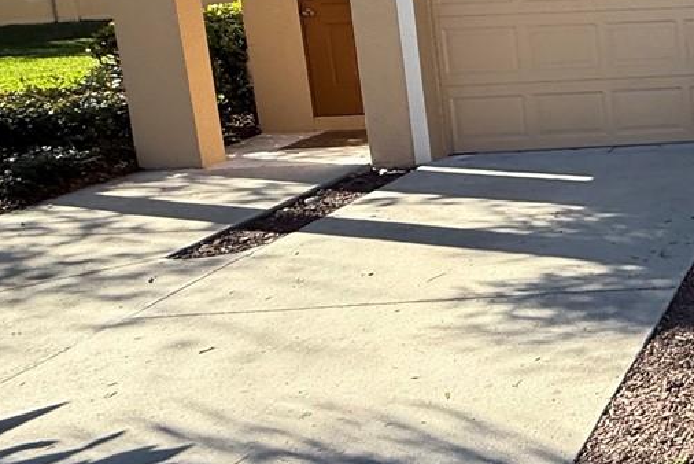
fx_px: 887
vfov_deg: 28.3
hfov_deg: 29.4
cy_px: 58
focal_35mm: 46
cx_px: 1001
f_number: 2.2
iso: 64
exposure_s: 1/830
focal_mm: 2.22
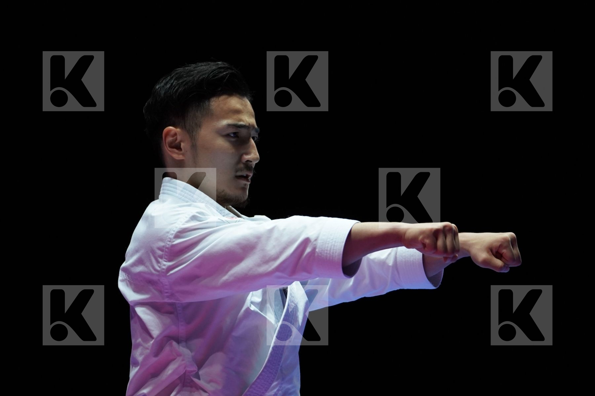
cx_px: 298
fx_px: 4677
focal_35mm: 283
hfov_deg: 7.3
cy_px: 198
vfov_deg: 4.9
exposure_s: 1/500
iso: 1600
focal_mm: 189
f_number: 2.8
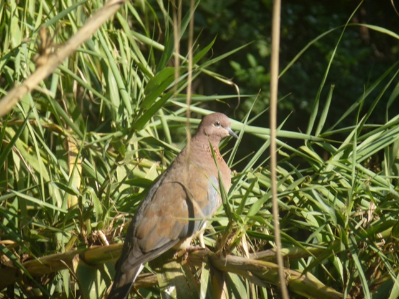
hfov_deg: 5.2
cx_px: 200
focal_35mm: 384
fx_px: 4426
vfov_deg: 3.9
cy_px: 150
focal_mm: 68.8
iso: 100
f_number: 5.9
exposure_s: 1/125
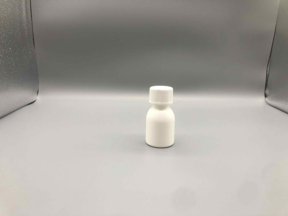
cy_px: 108
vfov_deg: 49.7
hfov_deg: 63.4
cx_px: 144
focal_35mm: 28
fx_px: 233
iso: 40
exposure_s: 1/100
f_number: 1.8
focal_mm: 3.99
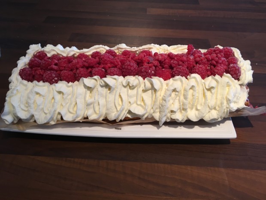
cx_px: 133
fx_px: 223
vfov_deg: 48.2
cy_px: 100
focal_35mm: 29
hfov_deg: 61.7
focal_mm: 4.15
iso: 100
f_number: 2.2
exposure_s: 1/33
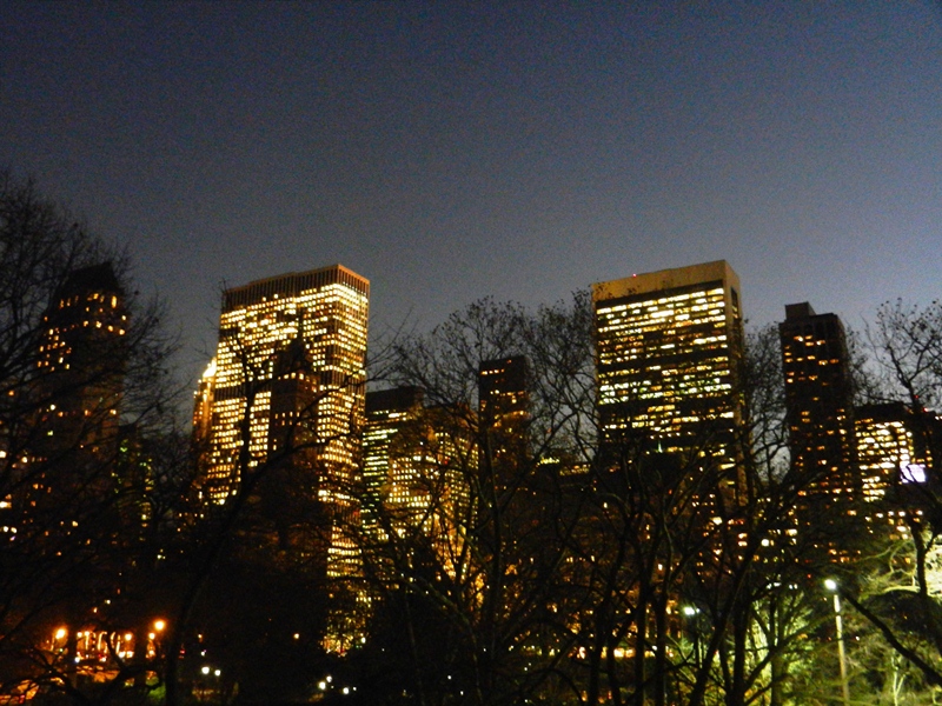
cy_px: 353
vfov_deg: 42.9
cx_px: 471
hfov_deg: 55.4
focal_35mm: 33
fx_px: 898
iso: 560
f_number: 3.8
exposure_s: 1/10
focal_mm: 5.9
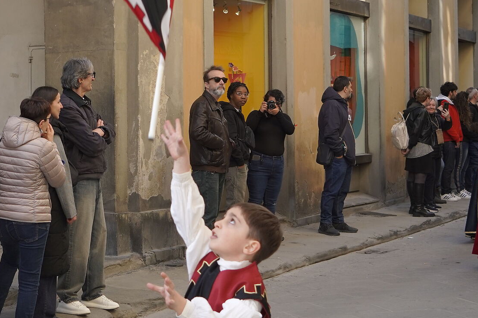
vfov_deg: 15.0
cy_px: 79
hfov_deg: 22.3
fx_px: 1208
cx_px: 169
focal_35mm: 91
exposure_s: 1/350
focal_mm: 28
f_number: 4
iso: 400
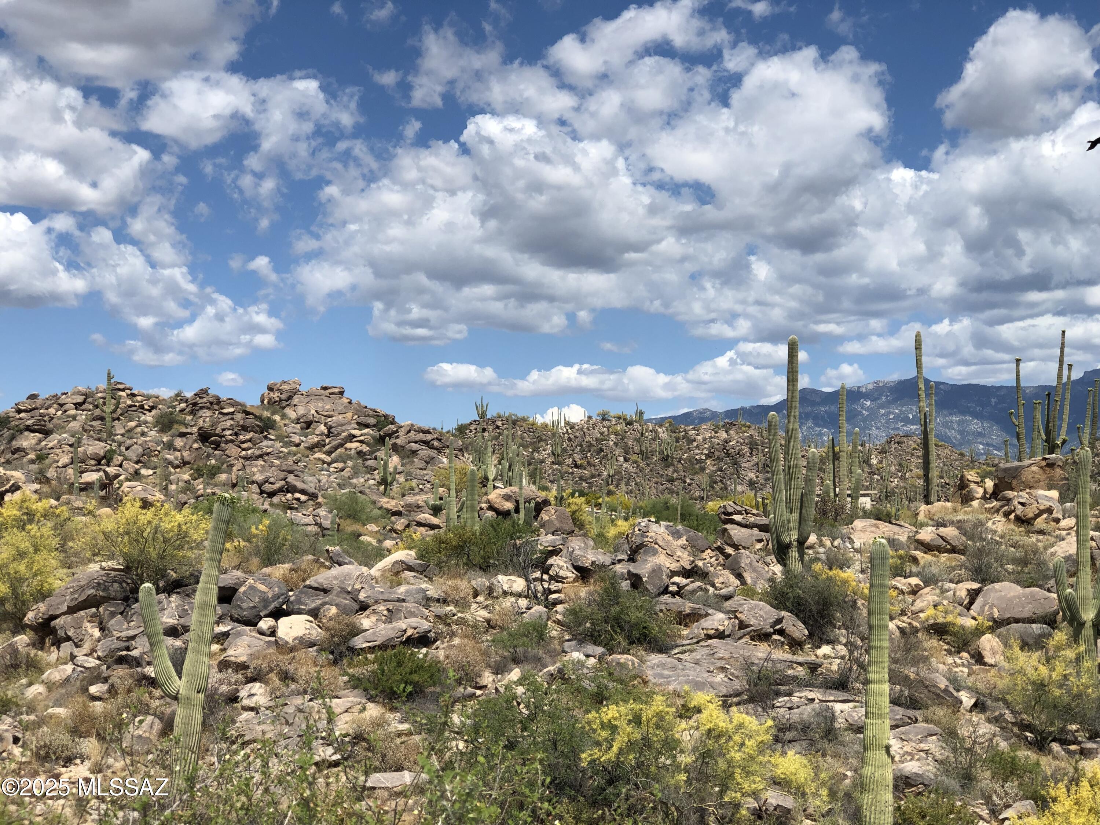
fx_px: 1811
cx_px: 550
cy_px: 412
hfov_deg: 33.8
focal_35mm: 57
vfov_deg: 25.7
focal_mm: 6.6
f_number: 2.8
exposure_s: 1/1333
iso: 20
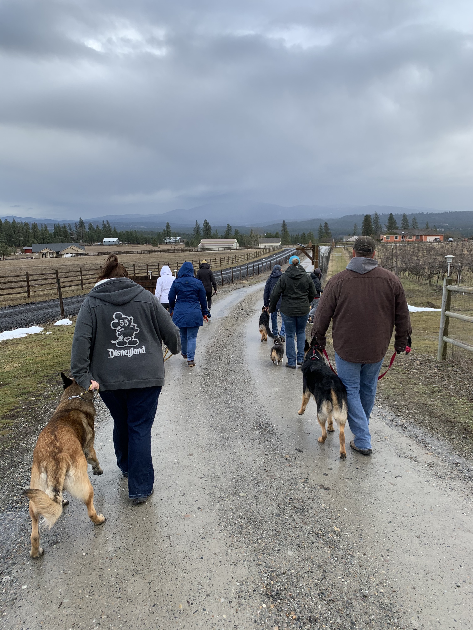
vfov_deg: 67.3
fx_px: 474
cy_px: 315
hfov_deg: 53.1
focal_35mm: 26
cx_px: 236
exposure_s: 1/457
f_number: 1.8
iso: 25
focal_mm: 4.25
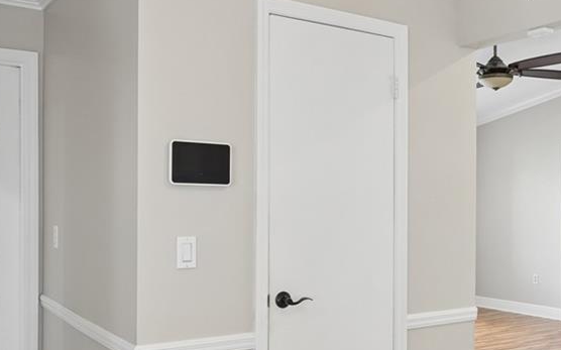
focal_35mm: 44
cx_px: 421
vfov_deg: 29.1
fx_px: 672
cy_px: 208
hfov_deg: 43.8
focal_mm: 10
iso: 400
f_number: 8
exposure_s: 1/15
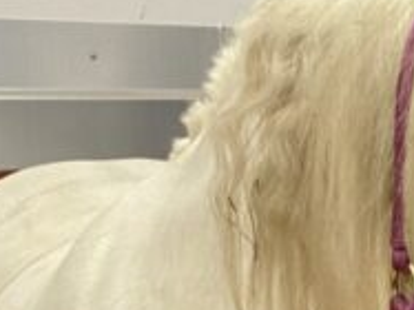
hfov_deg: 16.1
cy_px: 323
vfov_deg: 13.2
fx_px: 1315
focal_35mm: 110
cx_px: 651
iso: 320
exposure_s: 1/60
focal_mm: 4.25
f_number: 1.8
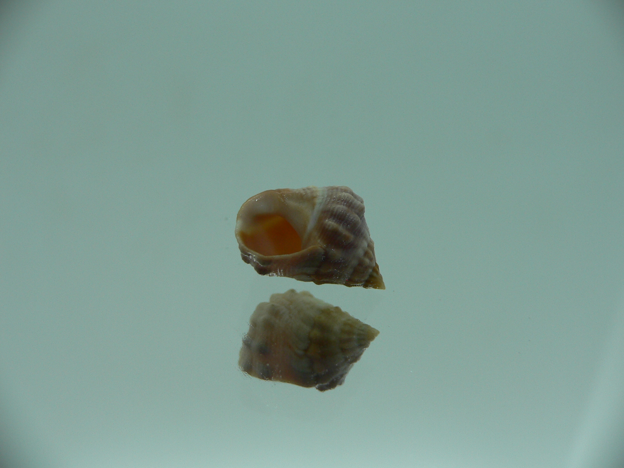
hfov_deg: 52.6
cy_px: 234
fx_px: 631
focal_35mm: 35
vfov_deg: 40.7
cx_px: 312
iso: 80
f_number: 2.8
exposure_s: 1/80
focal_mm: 4.6
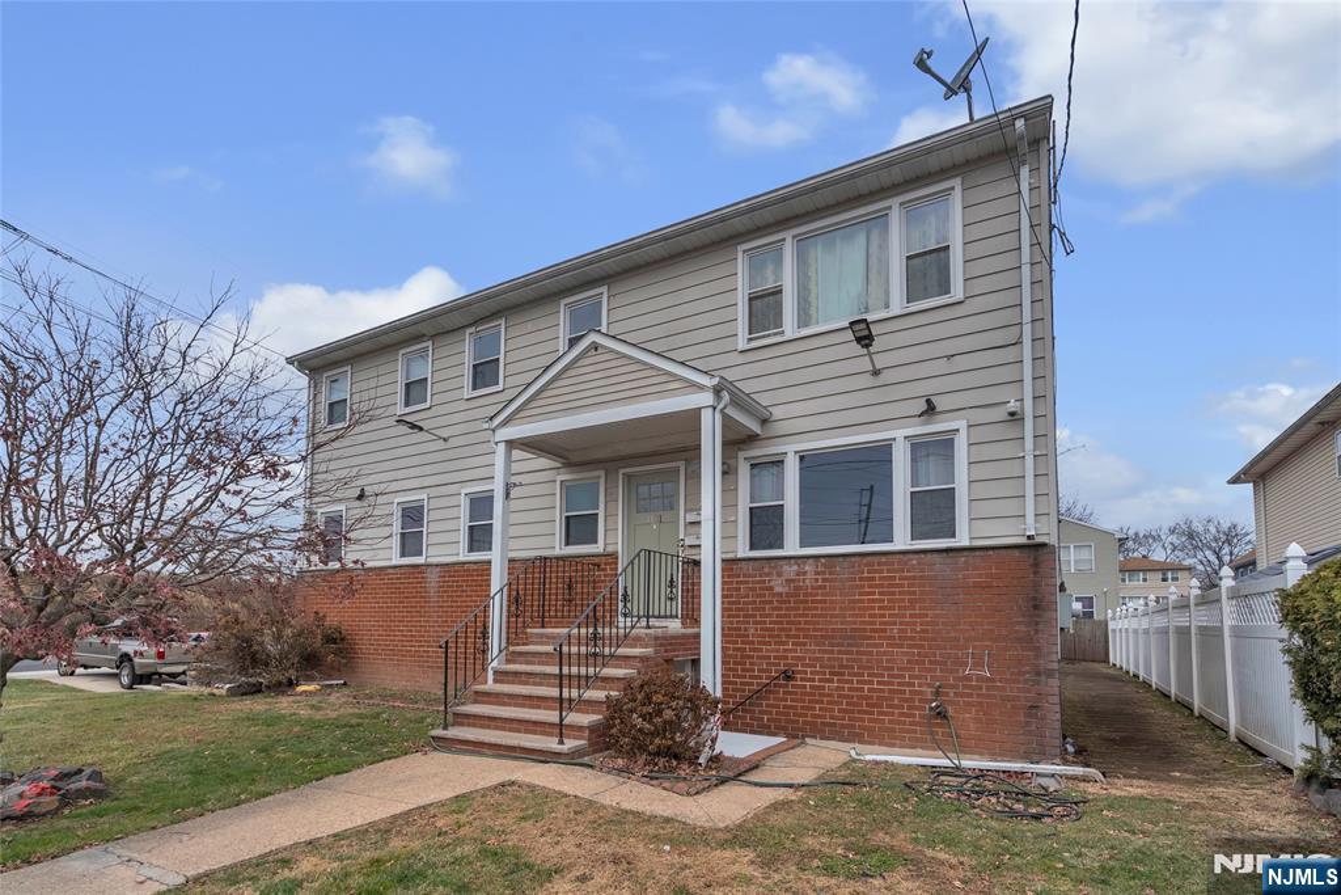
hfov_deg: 96.7
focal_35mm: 16
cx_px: 670
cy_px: 448
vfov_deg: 73.8
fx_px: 596
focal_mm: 16
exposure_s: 1/125
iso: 100
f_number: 8
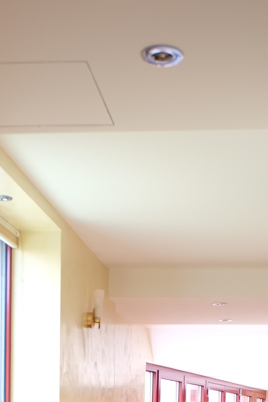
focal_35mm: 71
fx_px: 792
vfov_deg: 25.1
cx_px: 152
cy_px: 505
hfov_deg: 19.2
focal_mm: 16
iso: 400
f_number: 2.8
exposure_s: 1/60
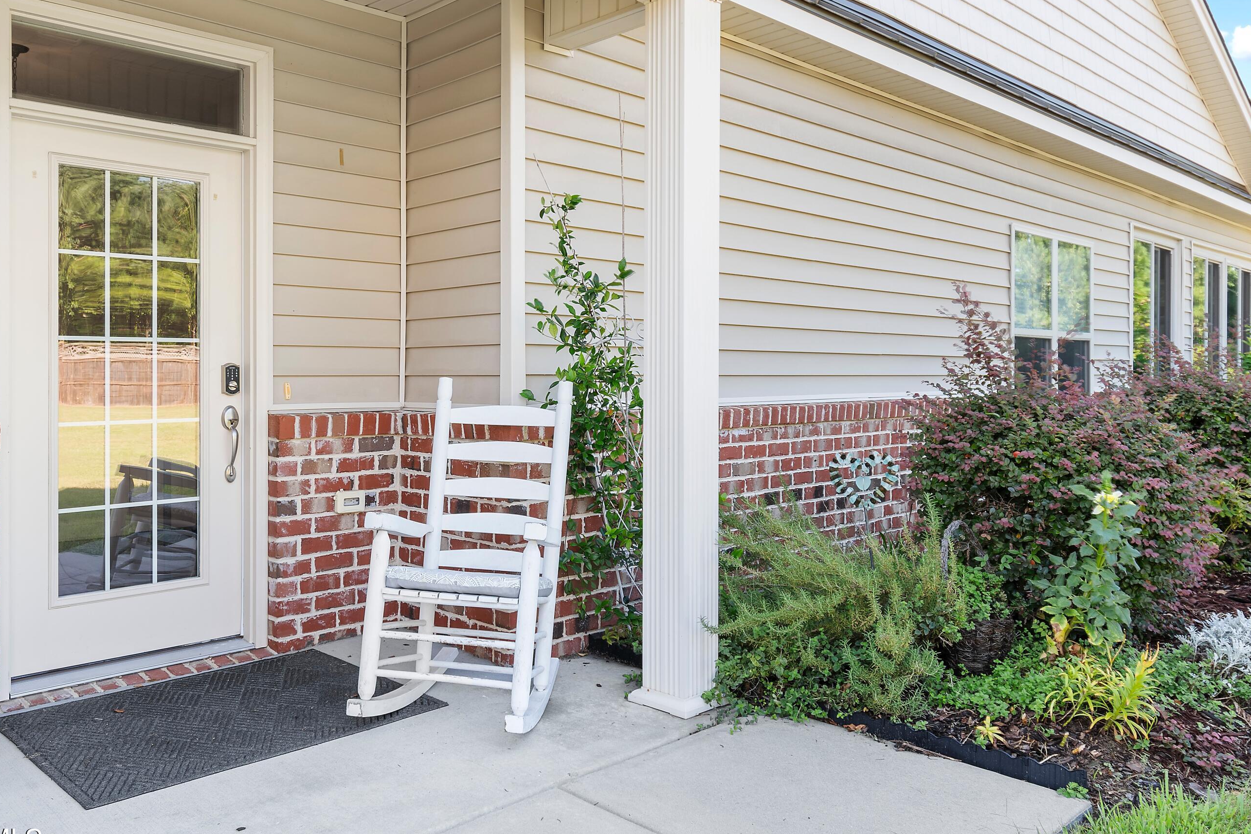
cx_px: 568
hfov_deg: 65.3
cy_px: 397
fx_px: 973
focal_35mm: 28
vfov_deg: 46.4
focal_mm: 16
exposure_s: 1/25
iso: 100
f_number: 5.3
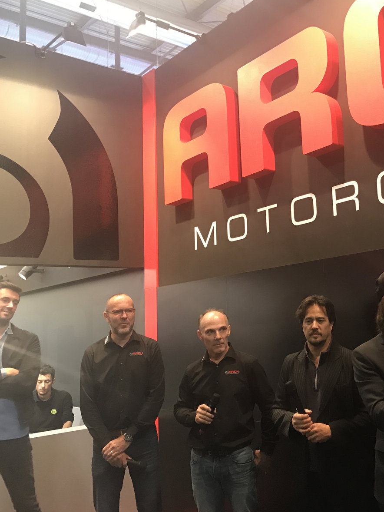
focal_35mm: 38
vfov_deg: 49.0
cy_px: 256
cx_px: 313
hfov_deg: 36.3
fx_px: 562
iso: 80
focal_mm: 3.99
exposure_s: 1/17
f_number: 1.8
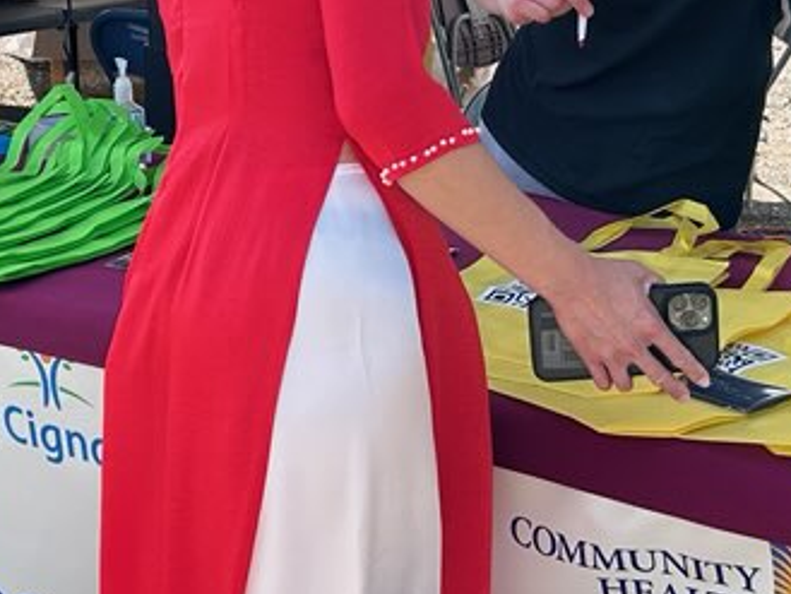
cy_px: 106
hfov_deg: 24.1
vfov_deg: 18.0
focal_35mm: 81
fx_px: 1852
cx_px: 402
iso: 50
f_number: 1.5
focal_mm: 5.7
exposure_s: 1/917
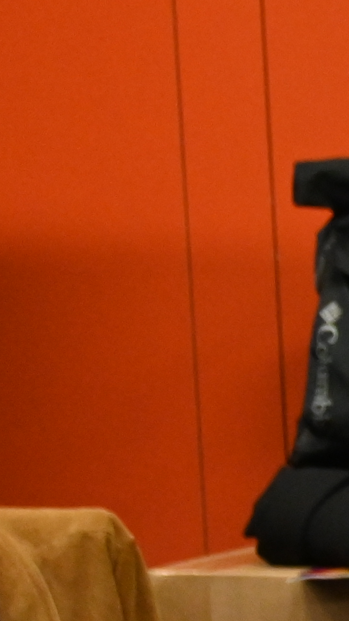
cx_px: 1231
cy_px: 388
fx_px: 2769
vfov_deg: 12.8
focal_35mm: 168
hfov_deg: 6.3
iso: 2800
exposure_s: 1/125
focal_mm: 25
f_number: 4.2
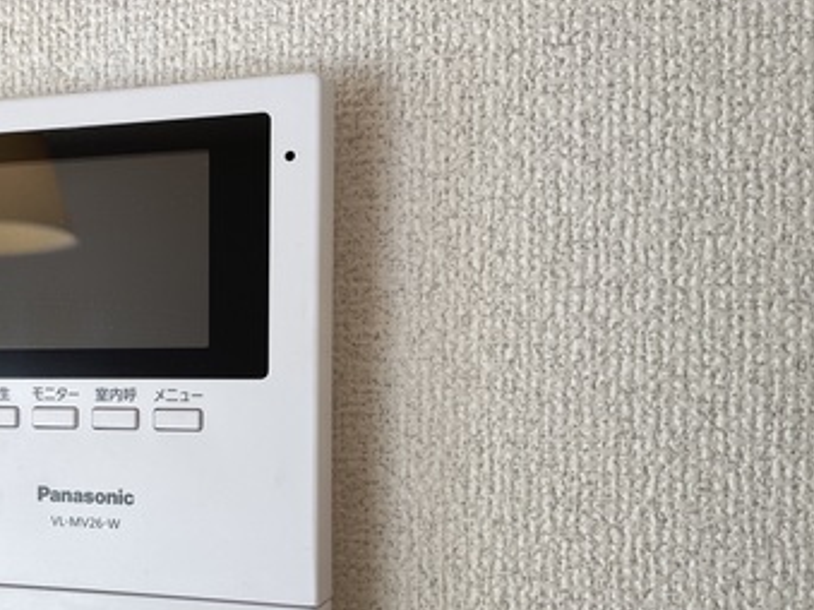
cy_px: 411
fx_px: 1011
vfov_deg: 33.3
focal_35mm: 43
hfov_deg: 41.8
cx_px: 151
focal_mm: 4.2
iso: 50
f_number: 1.6
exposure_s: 1/120
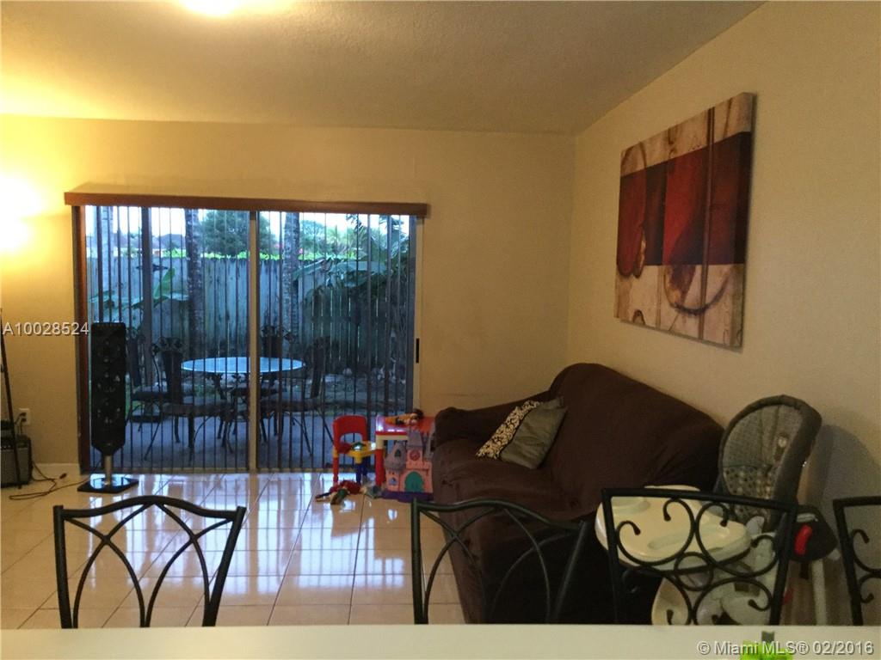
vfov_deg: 45.4
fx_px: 789
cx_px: 440
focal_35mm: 31
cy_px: 330
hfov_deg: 58.4
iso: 200
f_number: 2.4
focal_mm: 3.3
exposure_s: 1/20
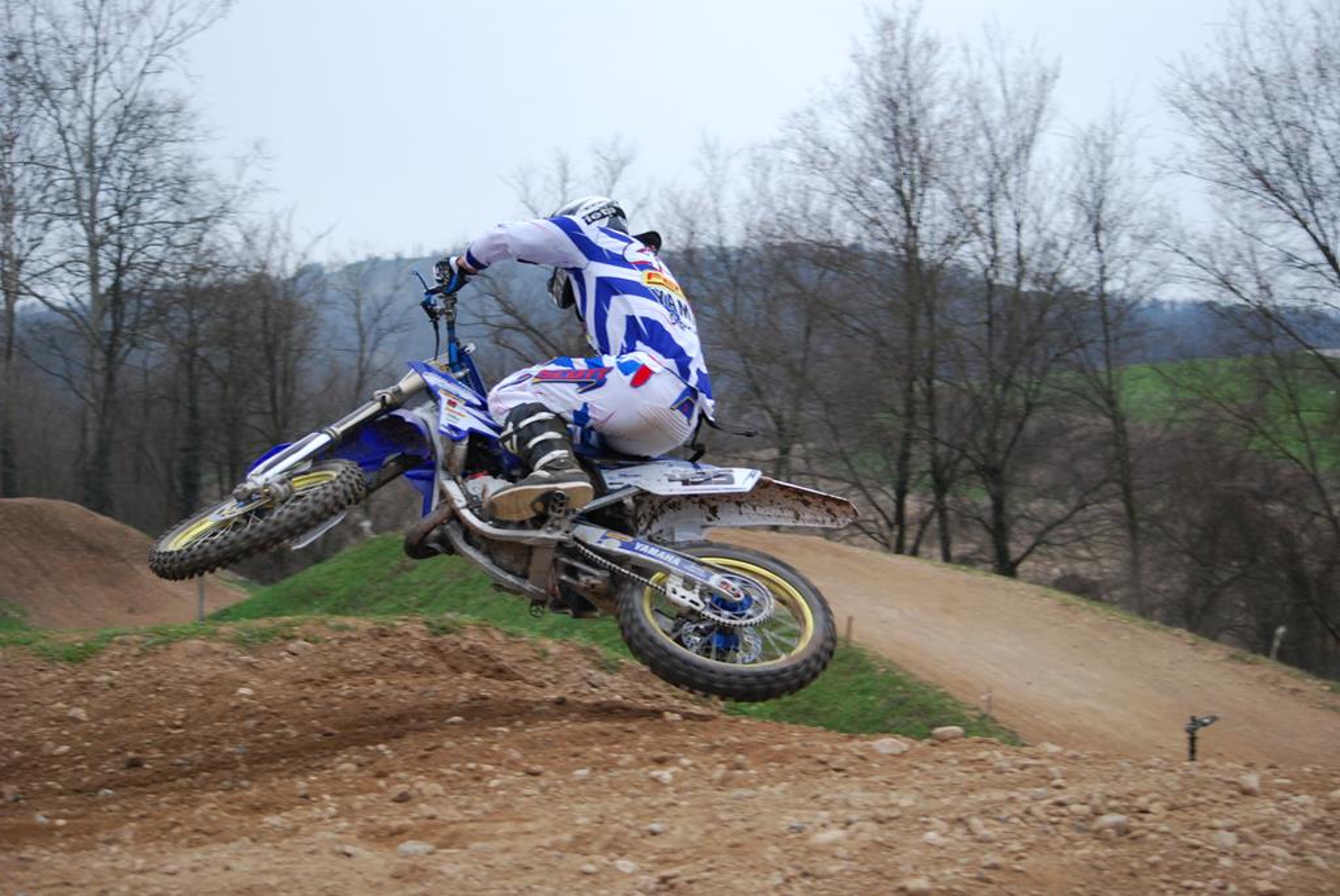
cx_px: 670
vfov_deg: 16.6
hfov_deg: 24.6
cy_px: 448
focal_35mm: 82
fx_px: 3074
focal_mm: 55
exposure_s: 1/400
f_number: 4.5
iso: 800
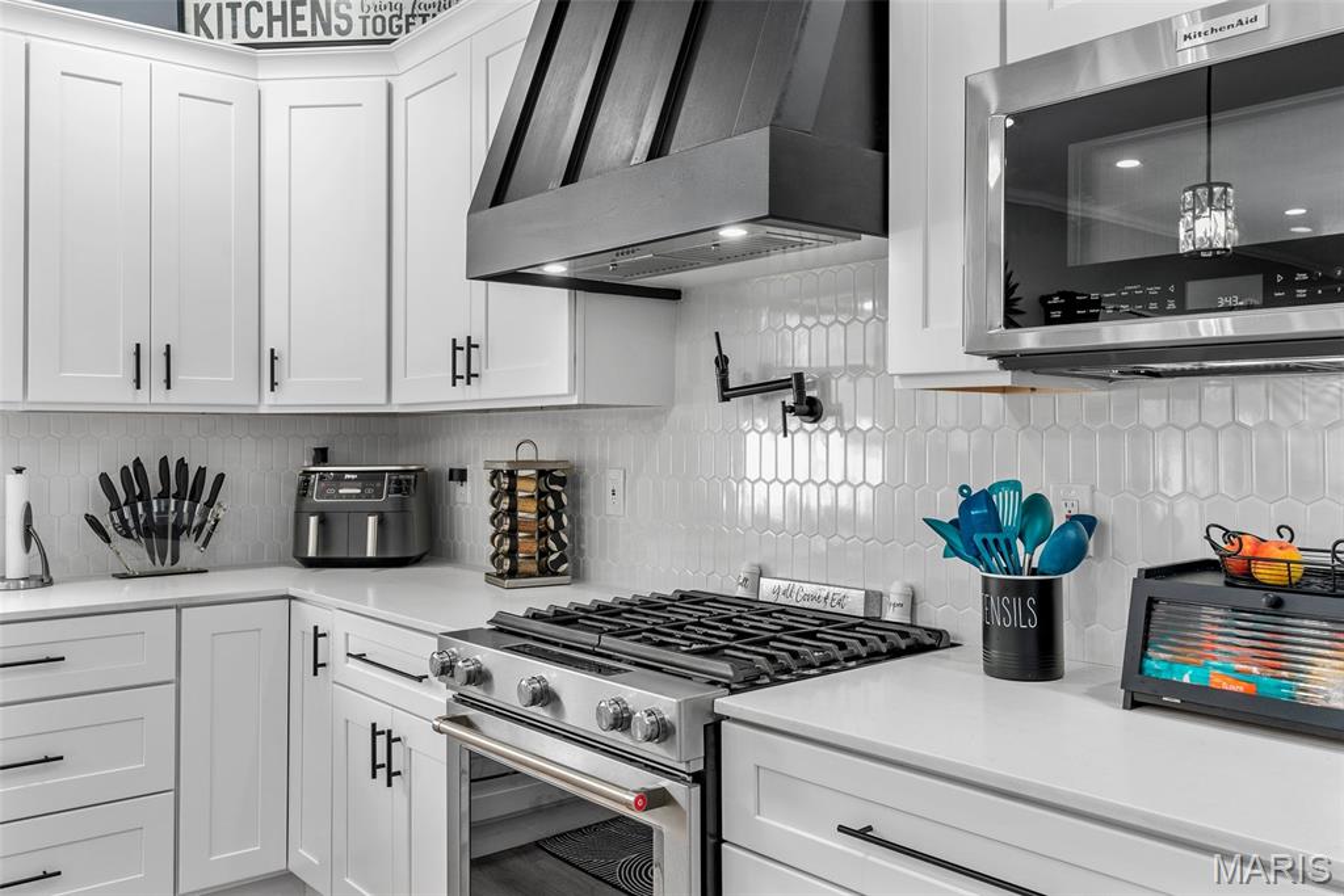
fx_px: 1120
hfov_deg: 61.9
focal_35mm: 30
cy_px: 448
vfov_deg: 43.6
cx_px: 672
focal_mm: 30
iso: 400
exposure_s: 1
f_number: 8
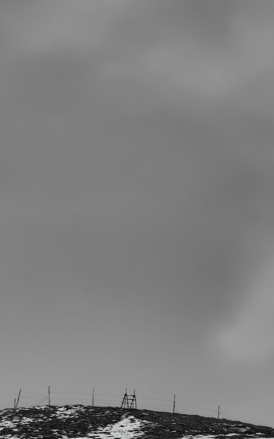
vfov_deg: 1.4
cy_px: 179
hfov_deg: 0.9
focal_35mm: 1506
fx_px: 17991
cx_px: -64
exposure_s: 1/500
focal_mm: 135
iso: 110
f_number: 5.6
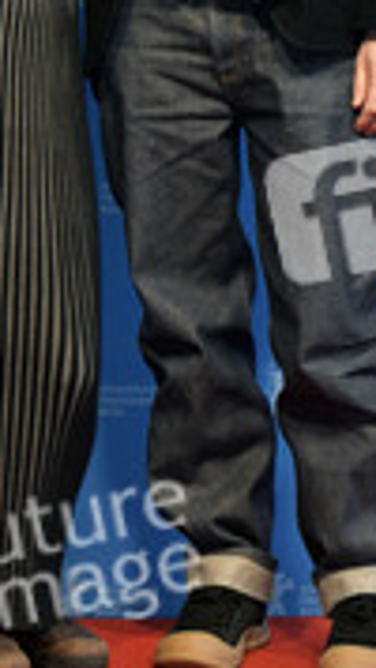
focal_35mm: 273
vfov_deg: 7.9
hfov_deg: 4.4
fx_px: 4843
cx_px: 117
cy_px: 8
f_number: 5.6
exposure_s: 1/160
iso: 2000
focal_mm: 116
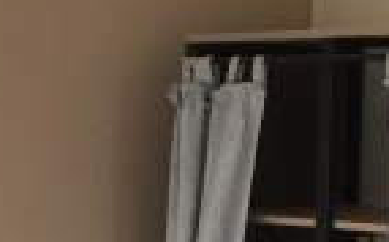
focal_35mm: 172
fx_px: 1821
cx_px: 90
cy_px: 522
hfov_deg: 12.2
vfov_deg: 7.3
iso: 50
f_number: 2.2
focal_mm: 4.15
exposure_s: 1/100
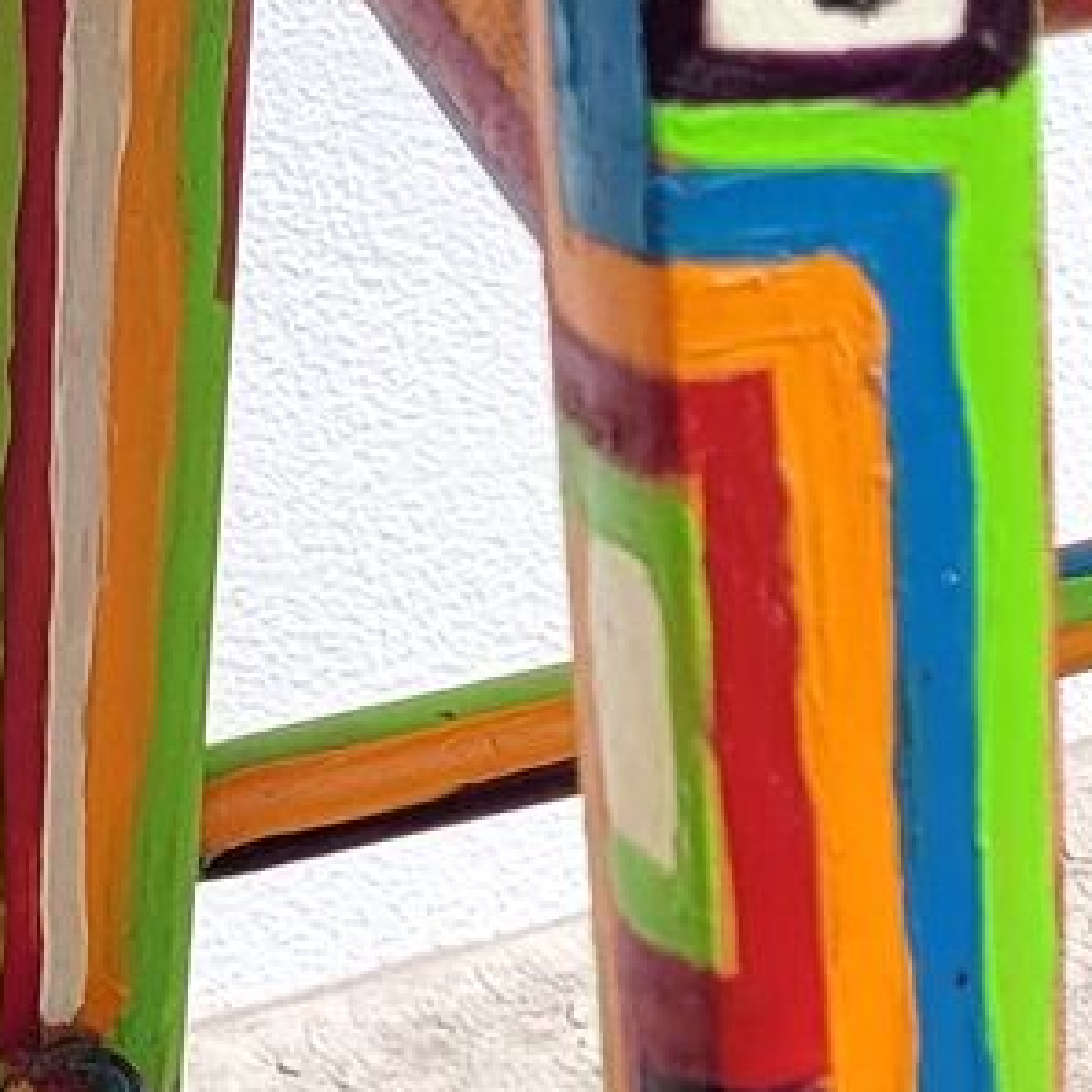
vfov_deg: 11.2
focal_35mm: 156
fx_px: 5568
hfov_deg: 10.8
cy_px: 680
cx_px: 1632
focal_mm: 5.4
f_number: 1.8
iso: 40
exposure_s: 1/2730
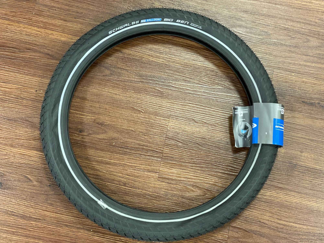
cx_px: 162
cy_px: 122
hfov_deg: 36.8
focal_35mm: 52
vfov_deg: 28.0
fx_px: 487
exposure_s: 1/50
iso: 250
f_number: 2
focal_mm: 6
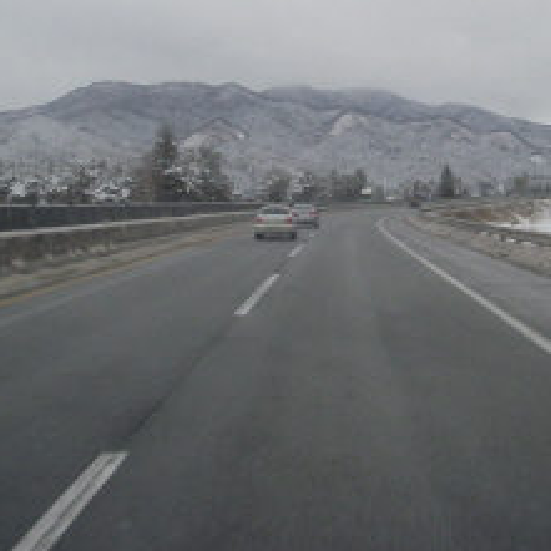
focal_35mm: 70
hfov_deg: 24.6
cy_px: 150
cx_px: 328
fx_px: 1261
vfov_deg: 24.4
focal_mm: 6.3
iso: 80
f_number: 7.7
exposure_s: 1/180
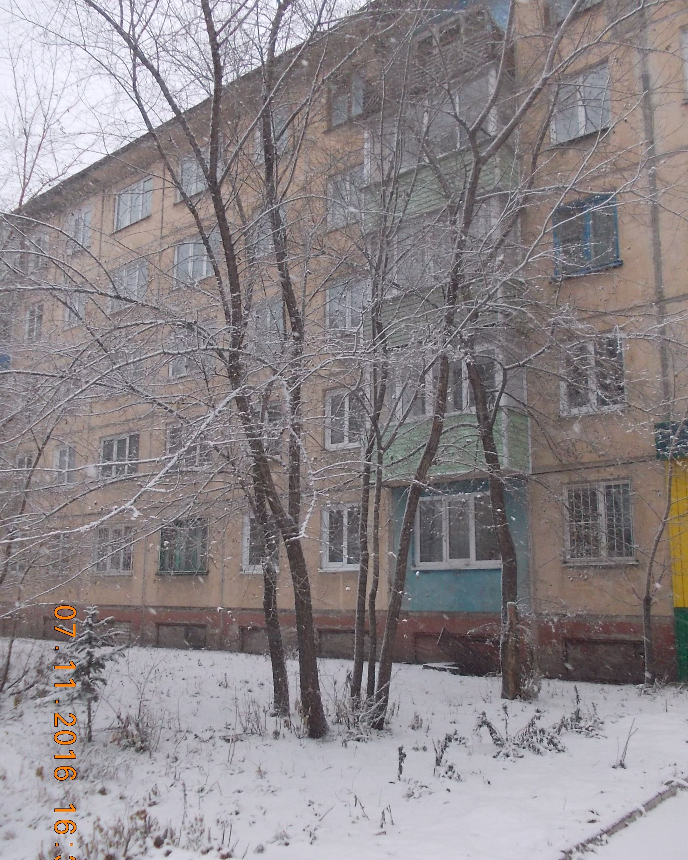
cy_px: 465
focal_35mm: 30
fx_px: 764
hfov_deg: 48.5
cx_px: 336
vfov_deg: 58.7
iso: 200
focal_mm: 4
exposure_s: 1/250
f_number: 2.7
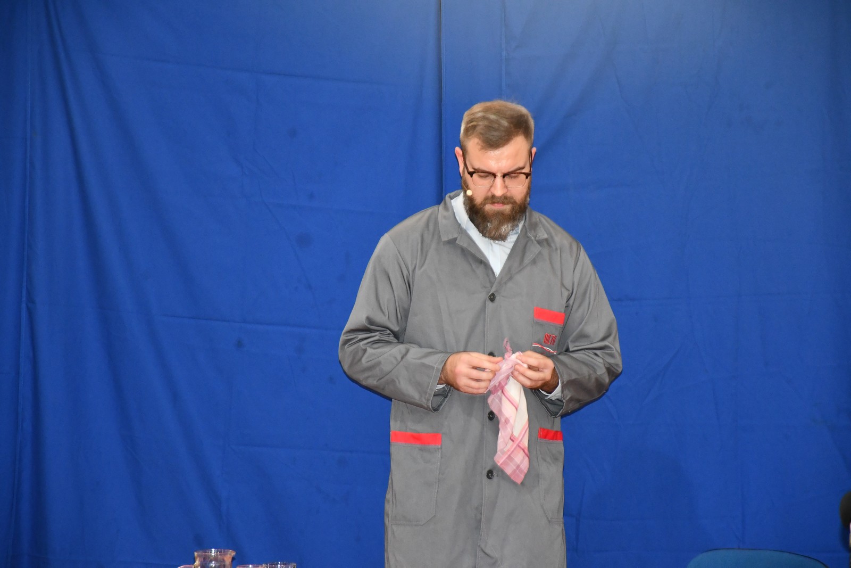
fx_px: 3971
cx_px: 426
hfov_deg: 12.2
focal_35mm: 168
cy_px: 284
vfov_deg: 8.2
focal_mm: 112
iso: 2800
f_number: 5.6
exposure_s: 1/60
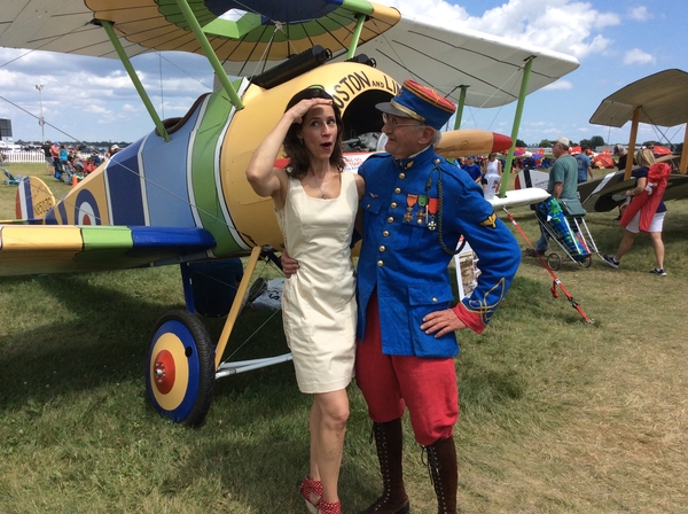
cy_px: 257
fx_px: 635
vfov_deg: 44.0
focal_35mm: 32
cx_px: 344
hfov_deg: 56.9
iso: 32
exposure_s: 1/1546
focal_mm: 3.3
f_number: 2.4
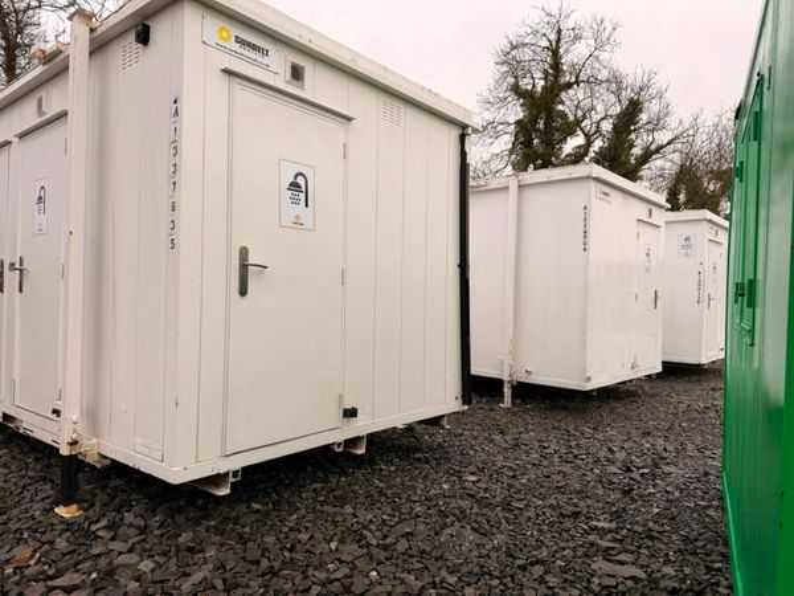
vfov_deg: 56.8
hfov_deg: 71.6
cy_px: 298
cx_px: 397
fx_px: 550
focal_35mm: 24
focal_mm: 6.76
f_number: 1.78
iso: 80
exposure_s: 1/395
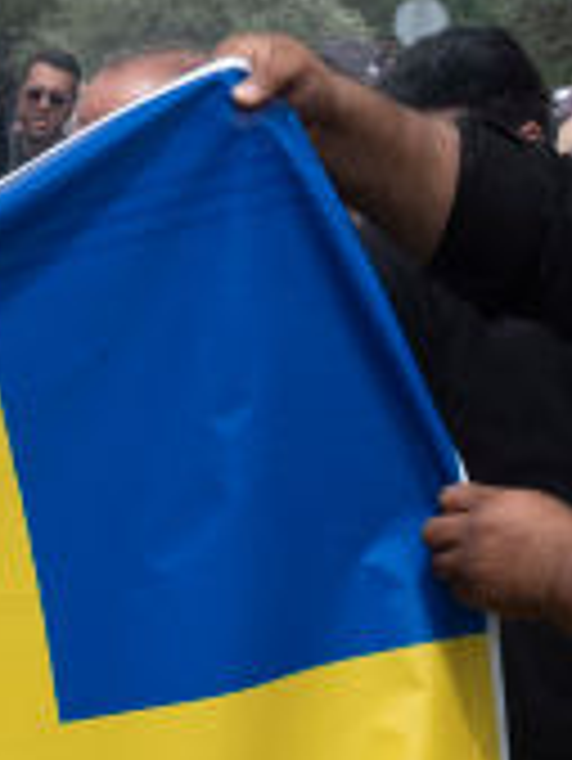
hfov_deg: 12.0
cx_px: 0
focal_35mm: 122
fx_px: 2685
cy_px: 938
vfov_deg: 15.5
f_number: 4.5
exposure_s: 1/500
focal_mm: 14
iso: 100
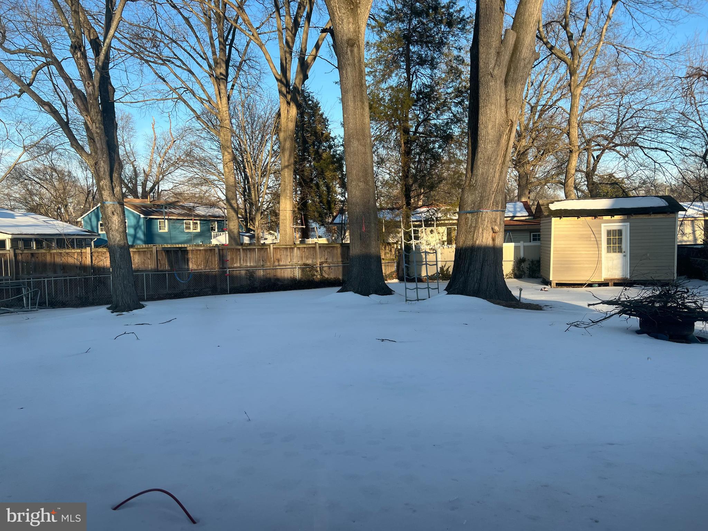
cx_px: 354
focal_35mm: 26
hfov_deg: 67.3
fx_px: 532
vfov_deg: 53.1
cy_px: 266
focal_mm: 5.7
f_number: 1.5
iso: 50
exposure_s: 1/1058
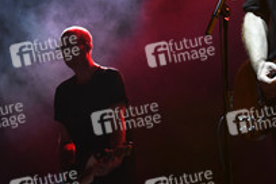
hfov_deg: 15.9
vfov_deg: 10.8
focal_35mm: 126
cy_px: 18
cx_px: 279
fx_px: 966
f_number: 4
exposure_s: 1/640
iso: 1600
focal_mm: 38
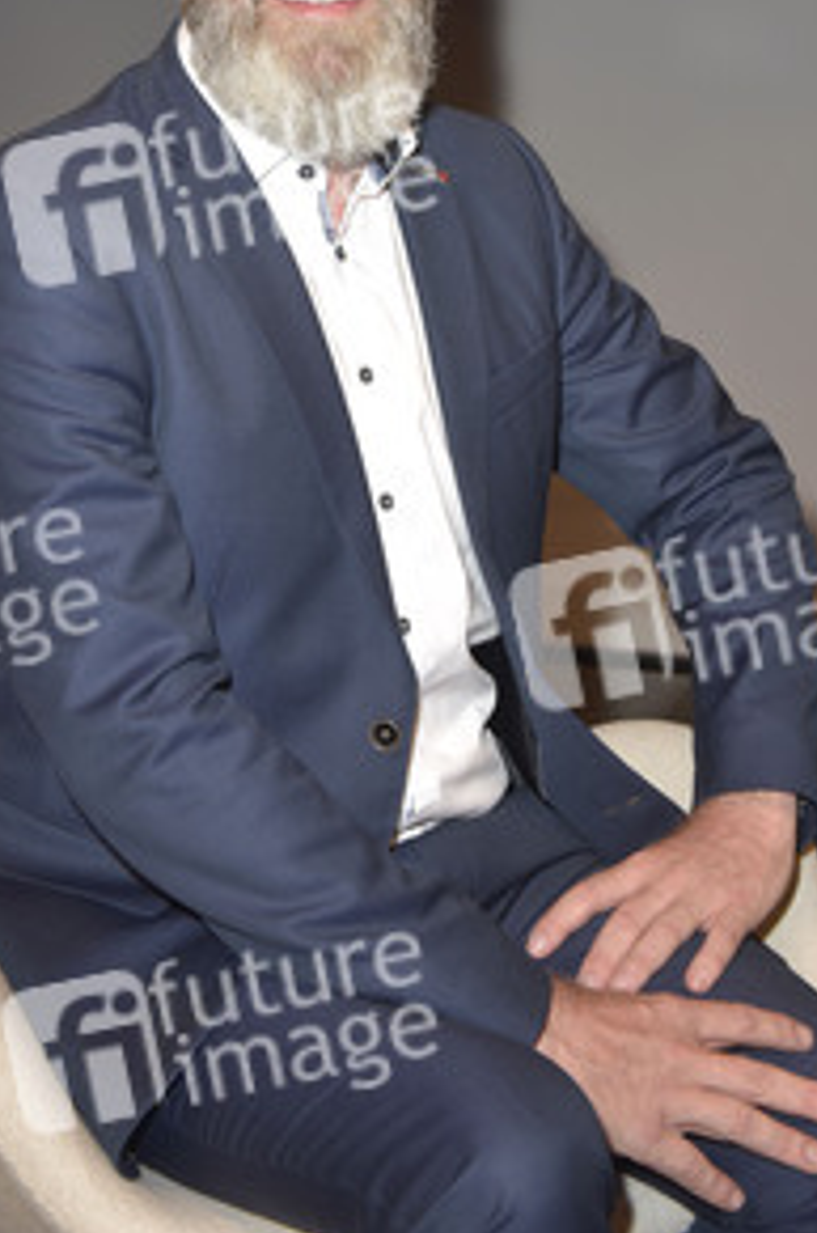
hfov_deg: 24.5
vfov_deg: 35.9
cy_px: 398
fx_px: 1879
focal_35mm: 55
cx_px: 343
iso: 640
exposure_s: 1/200
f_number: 5.6
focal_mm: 40
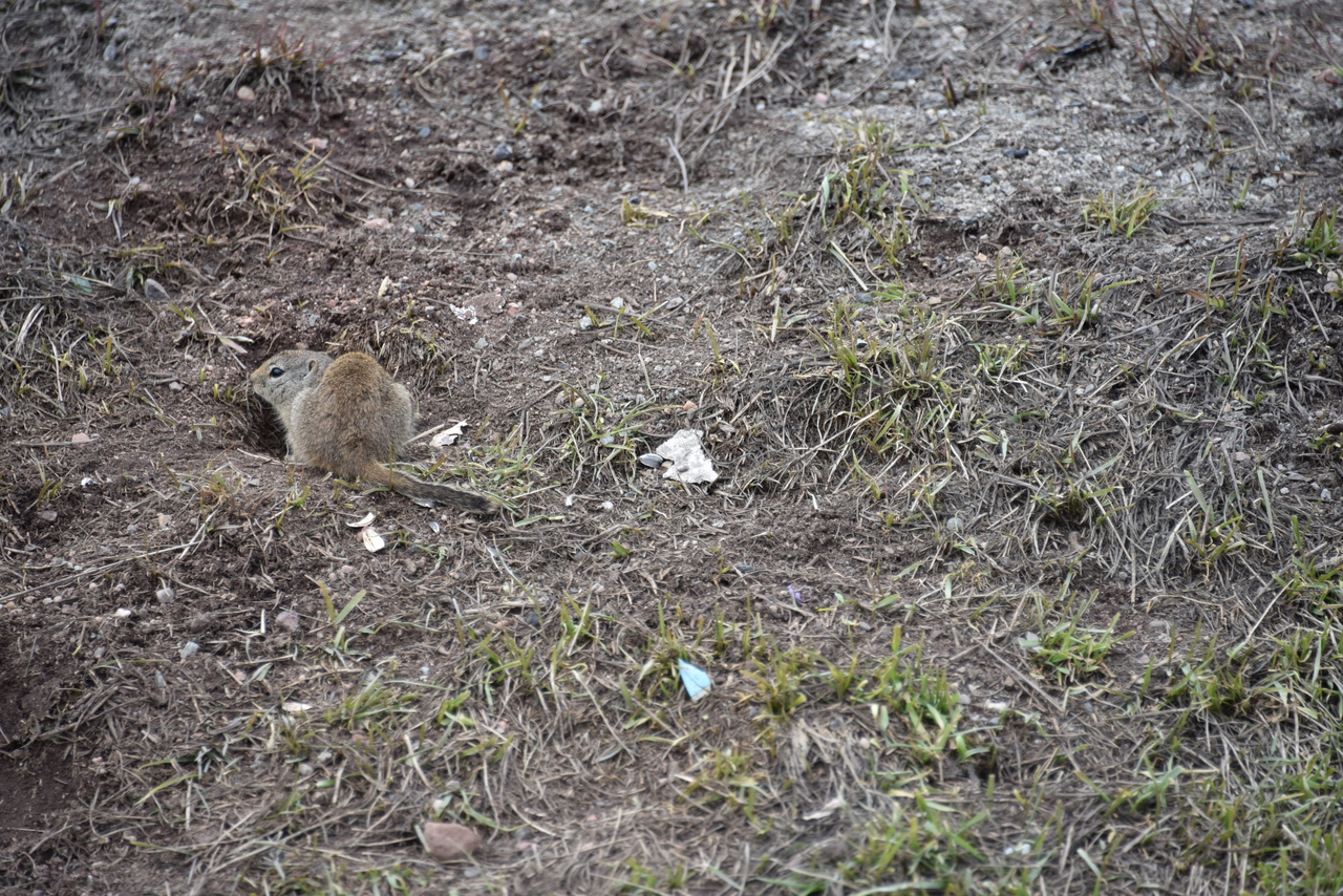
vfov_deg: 4.6
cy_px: 448
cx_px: 672
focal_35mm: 300
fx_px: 11193
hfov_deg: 6.9
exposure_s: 1/640
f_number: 5.6
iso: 250
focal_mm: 300
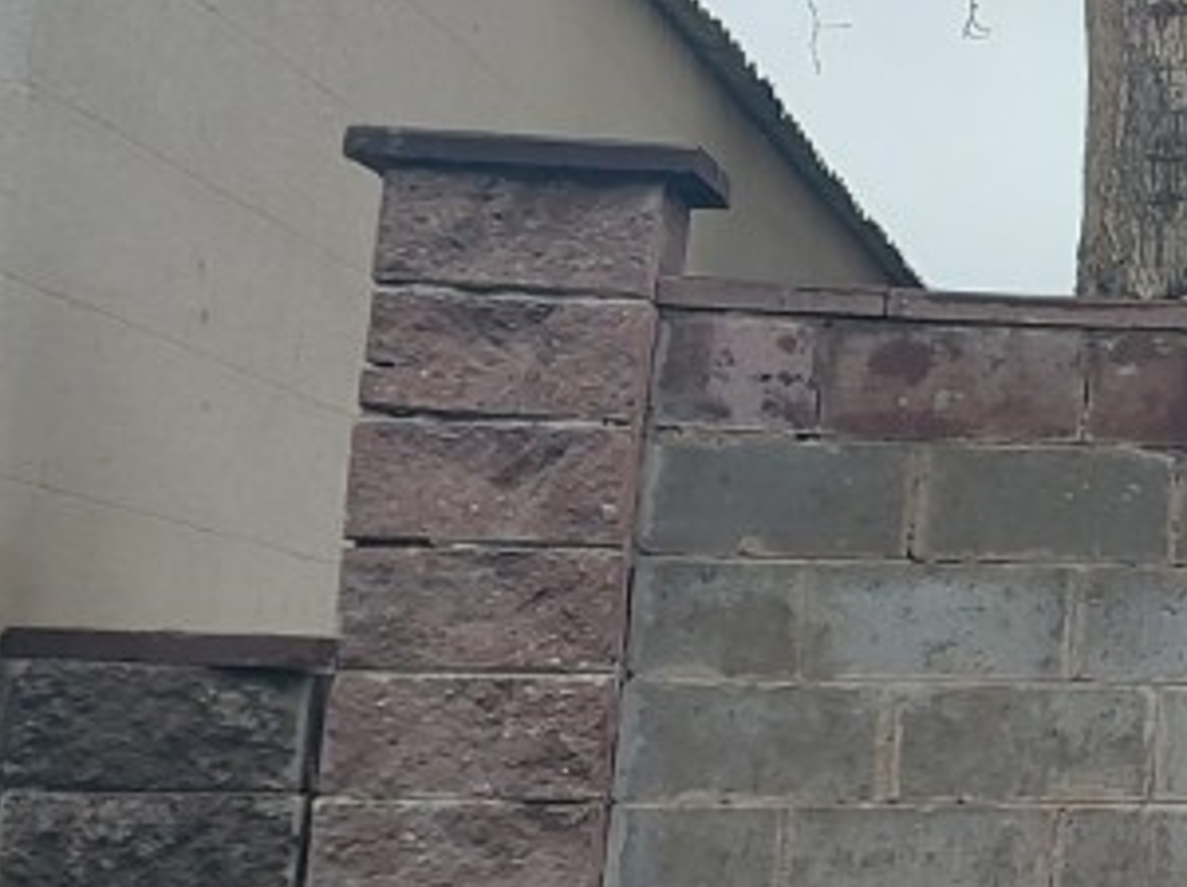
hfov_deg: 15.1
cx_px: 2471
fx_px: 3493
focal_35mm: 102
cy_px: 221
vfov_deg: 14.4
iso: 32
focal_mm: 5.06
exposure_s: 1/100
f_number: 1.8
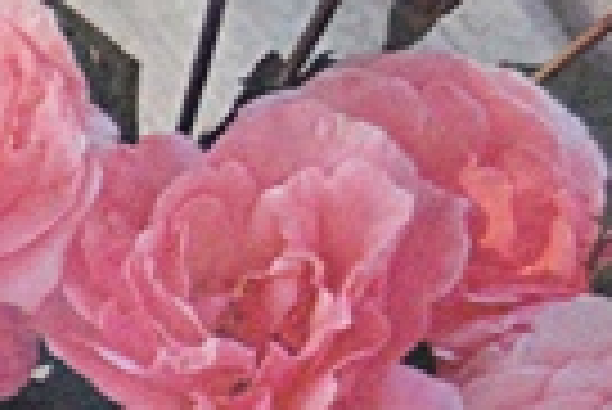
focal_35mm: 242
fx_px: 4118
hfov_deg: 7.7
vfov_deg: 5.6
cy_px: 579
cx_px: -1030
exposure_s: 1/60
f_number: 3.5
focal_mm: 22
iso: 2000
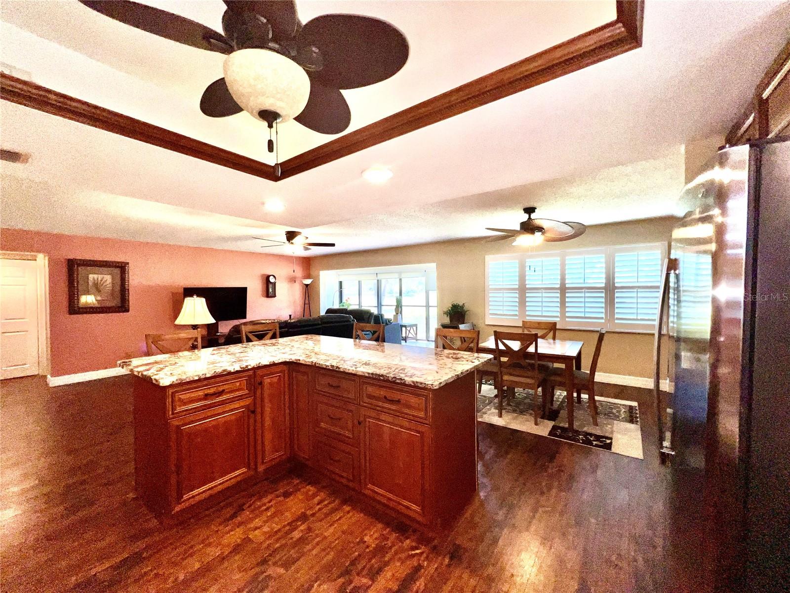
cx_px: 395
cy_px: 296
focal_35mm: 13
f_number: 1.8
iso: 32
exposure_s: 1/122
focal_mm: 1.57
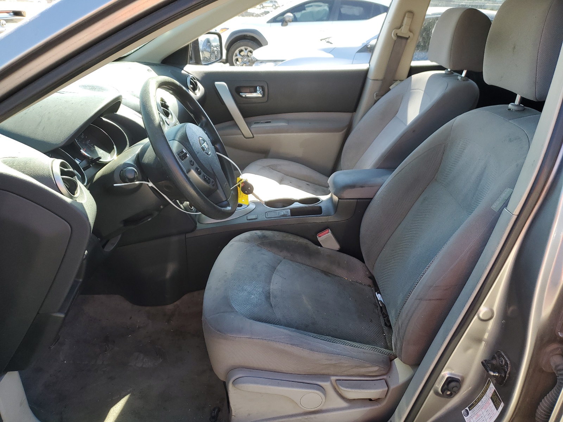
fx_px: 423
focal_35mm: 26
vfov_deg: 53.1
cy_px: 211
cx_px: 282
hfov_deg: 67.3
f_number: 1.5
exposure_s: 1/357
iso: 50
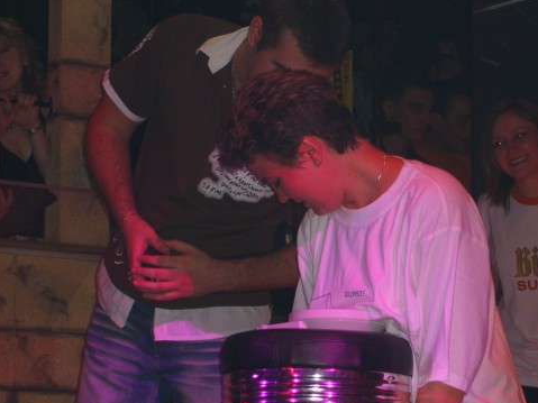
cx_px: 317
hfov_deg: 16.5
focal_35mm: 119
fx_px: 1849
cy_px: 178
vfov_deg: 12.4
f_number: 4.8
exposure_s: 1/60
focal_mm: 19.7
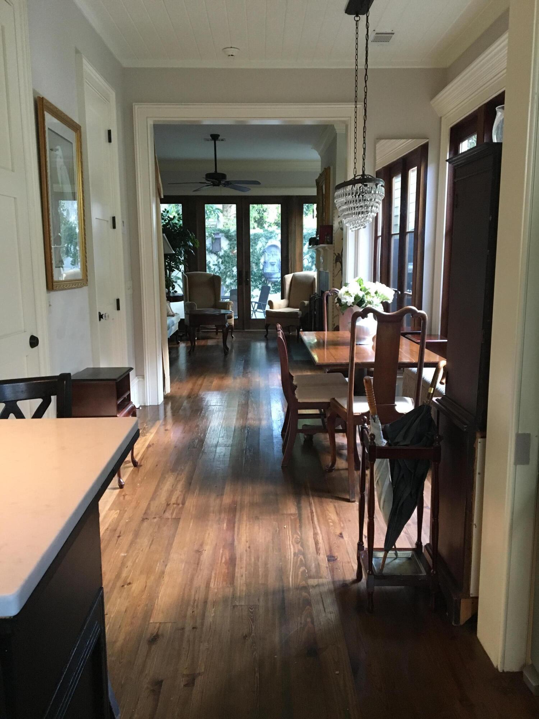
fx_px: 602
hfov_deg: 48.2
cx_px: 270
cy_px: 360
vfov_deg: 61.7
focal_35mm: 29
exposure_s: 1/30
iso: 200
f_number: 2.2
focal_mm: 4.15
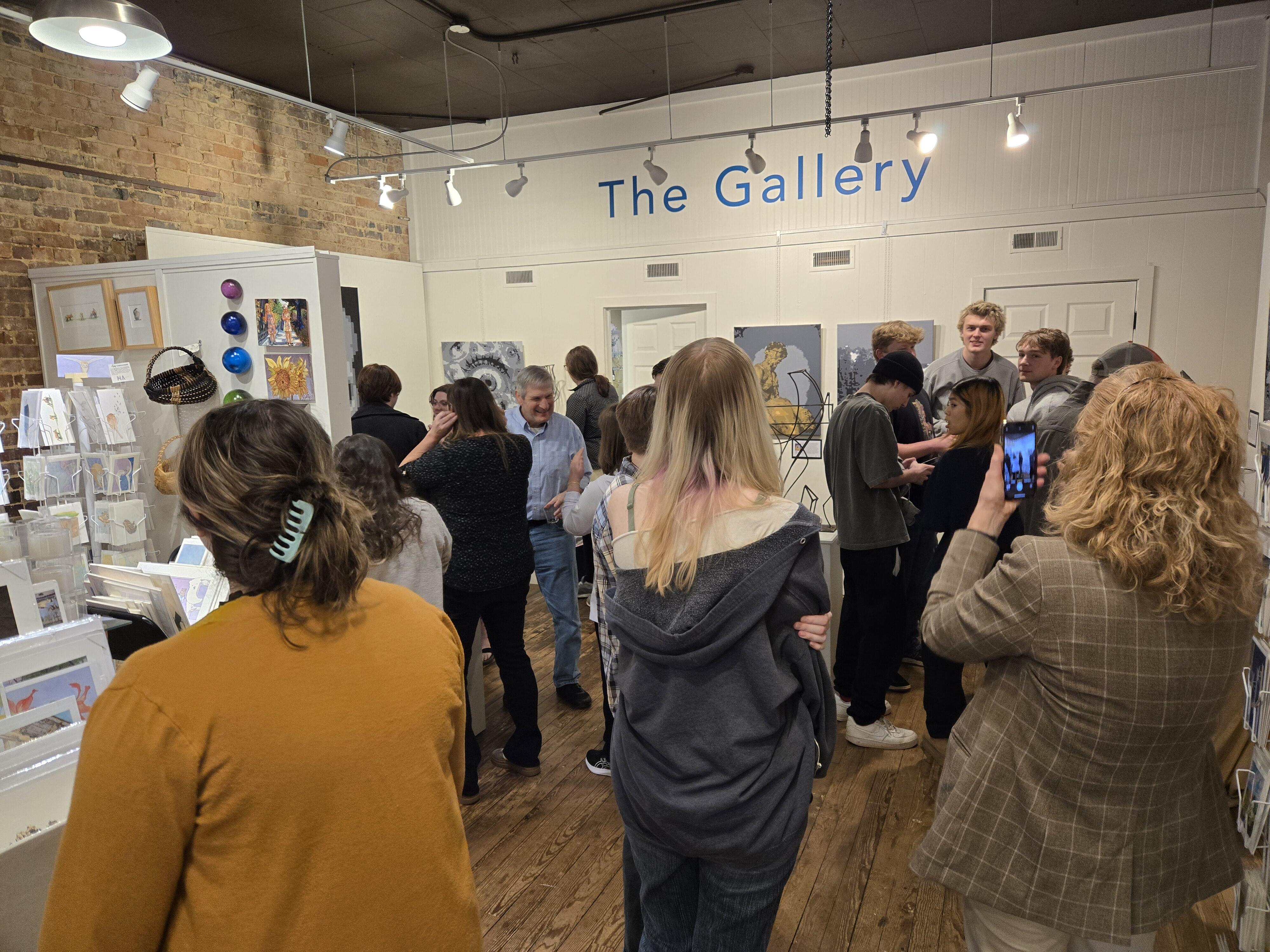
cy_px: 476
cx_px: 635
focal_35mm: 23
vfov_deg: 58.9
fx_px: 844
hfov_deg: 73.9
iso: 250
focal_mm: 5.4
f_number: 1.8
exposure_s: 1/120
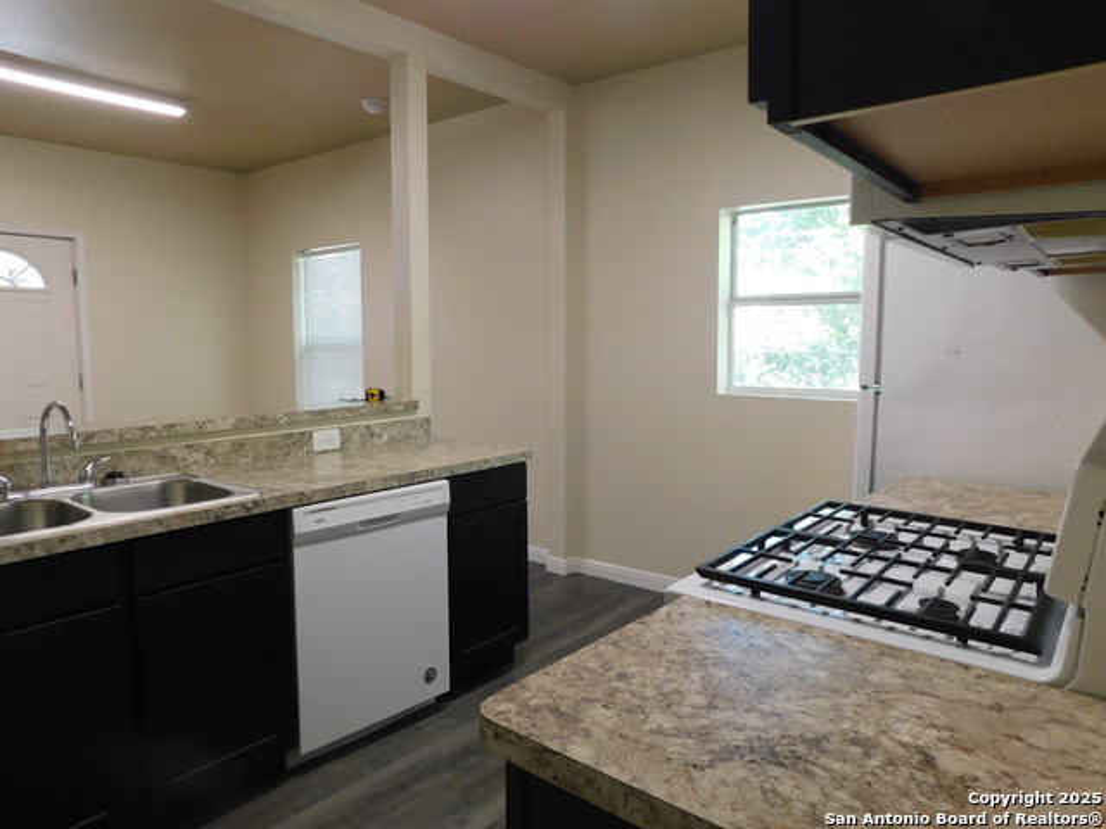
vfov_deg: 56.8
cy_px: 414
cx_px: 553
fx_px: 767
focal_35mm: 24
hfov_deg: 71.6
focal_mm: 4.1
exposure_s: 1/30
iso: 220
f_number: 3
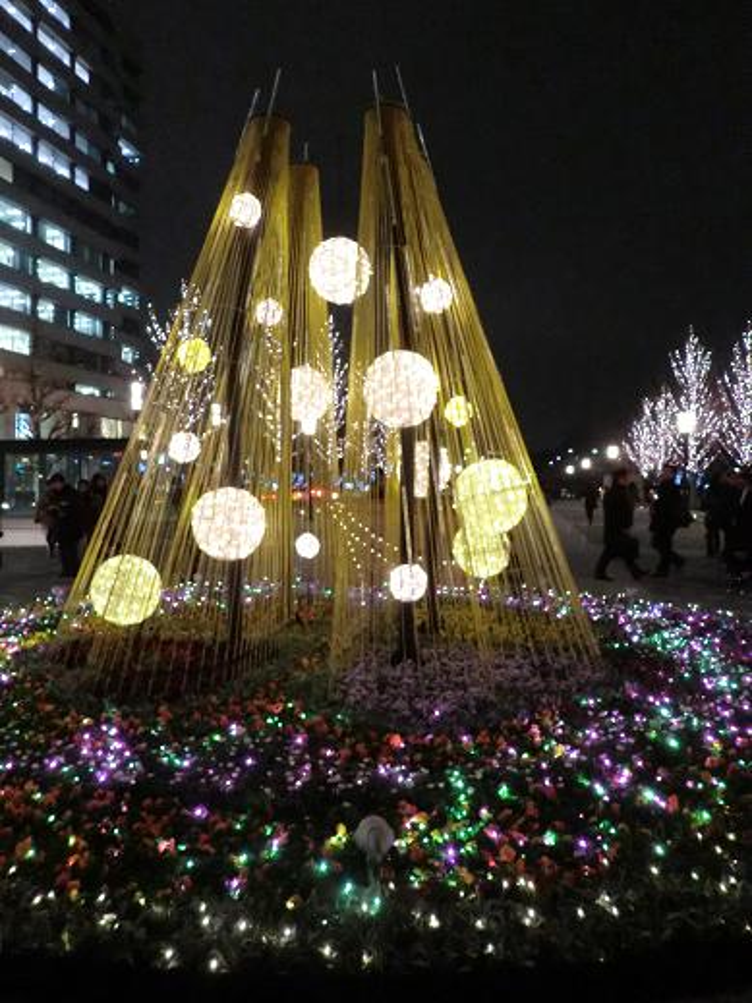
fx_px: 753
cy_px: 502
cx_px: 376
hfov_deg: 53.0
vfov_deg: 67.3
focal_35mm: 26
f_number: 2.8
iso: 800
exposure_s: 1/40
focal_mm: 4.7
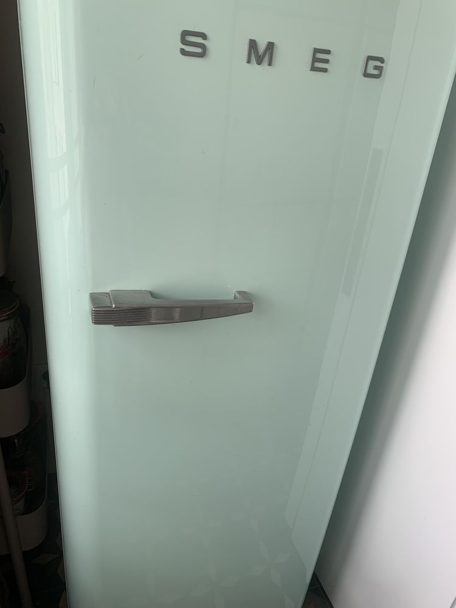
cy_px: 304
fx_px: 457
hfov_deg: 53.1
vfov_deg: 67.3
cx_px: 228
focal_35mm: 26
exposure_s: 1/122
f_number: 1.8
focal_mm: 4.25
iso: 32
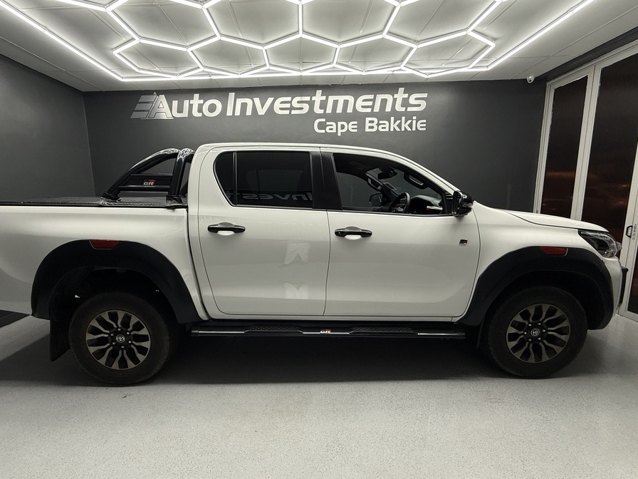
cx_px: 298
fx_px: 295
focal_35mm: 16
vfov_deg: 78.1
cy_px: 242
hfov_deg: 94.4
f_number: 2.2
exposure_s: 1/100
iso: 100
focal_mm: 2.22
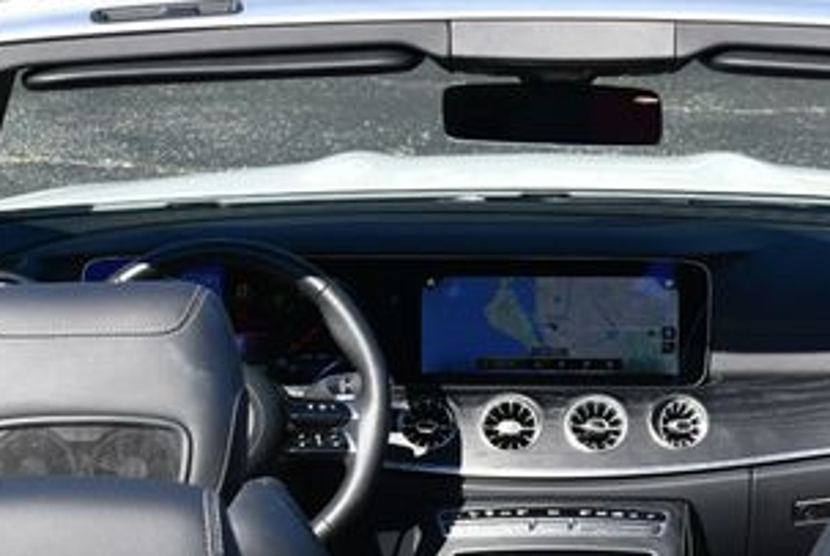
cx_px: 553
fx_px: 3025
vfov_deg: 10.5
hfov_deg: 15.6
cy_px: 312
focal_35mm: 131
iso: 180
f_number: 8
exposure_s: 1/250
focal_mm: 31
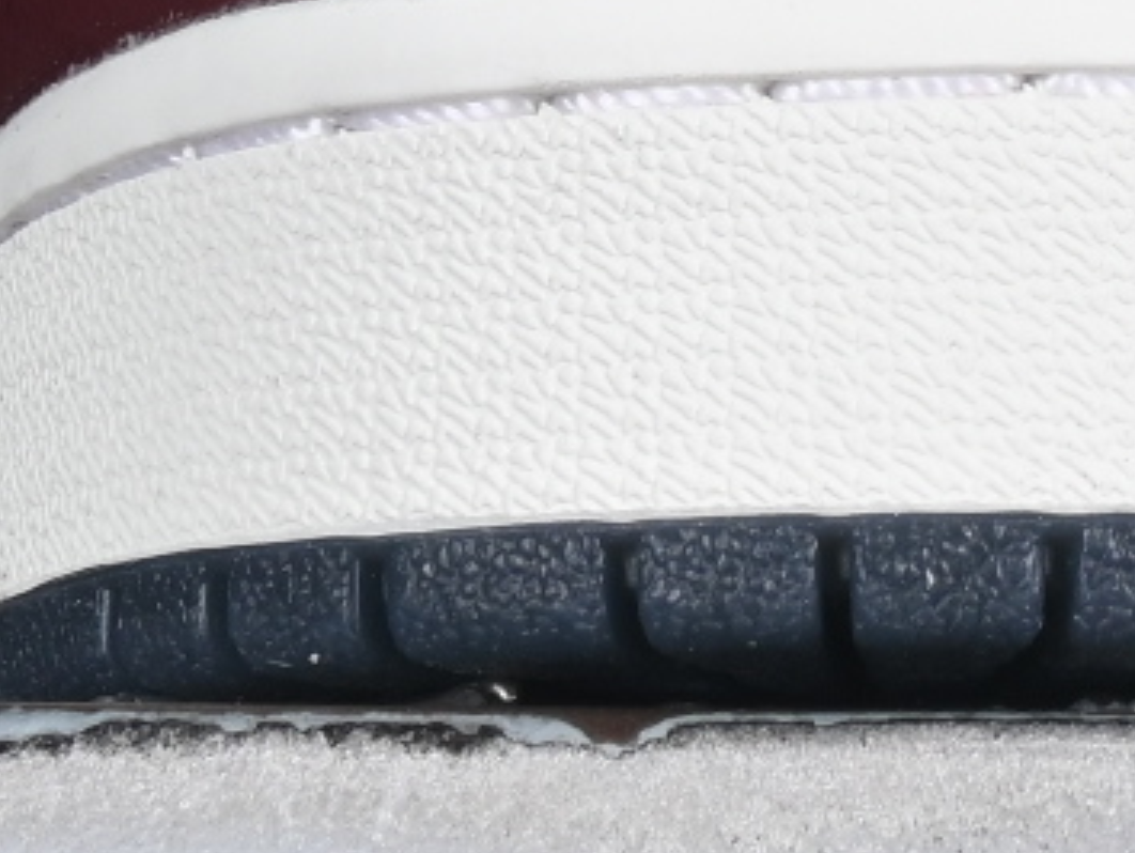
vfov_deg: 2.6
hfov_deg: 3.5
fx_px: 18604
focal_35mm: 567
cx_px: 1789
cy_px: -1061
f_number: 8
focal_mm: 50
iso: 160
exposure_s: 1/80
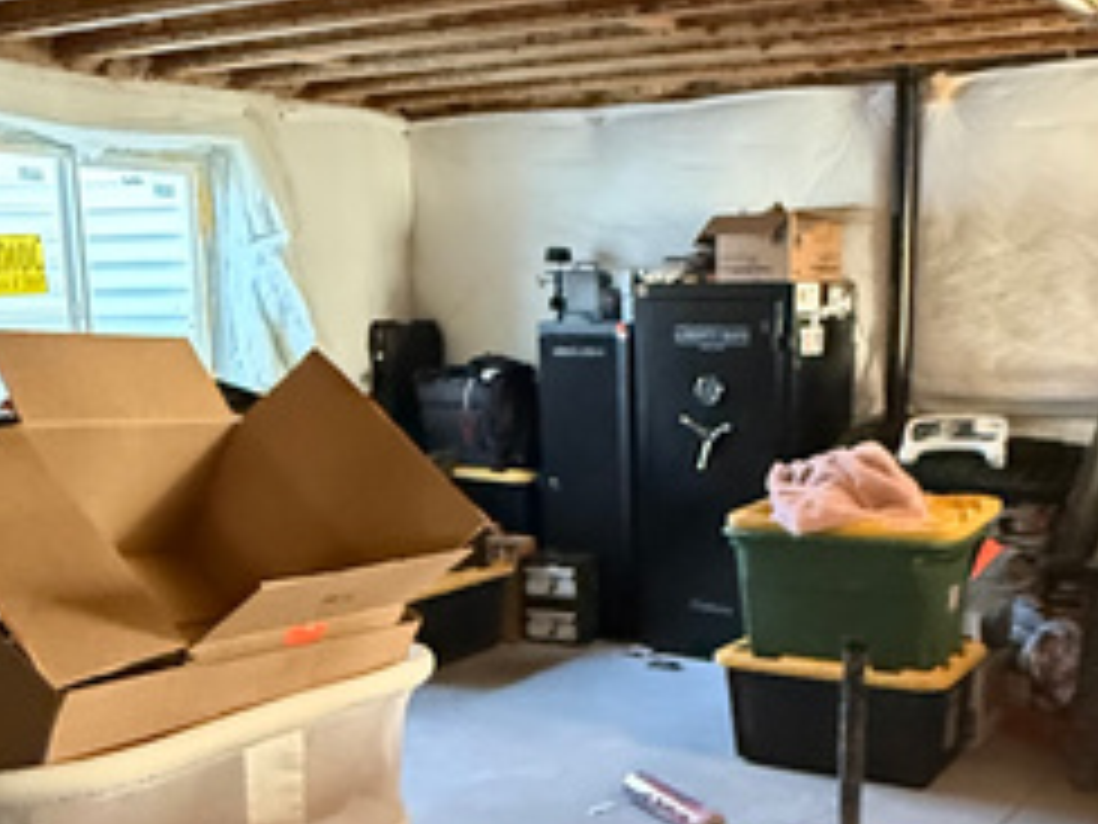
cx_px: 706
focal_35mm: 44
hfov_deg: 42.5
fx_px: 1396
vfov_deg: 32.4
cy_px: 599
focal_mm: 2.22
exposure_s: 1/40
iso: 1250
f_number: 2.2
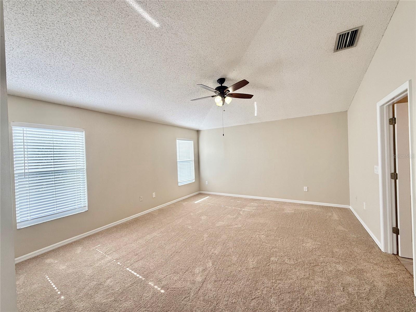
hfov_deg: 102.1
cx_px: 208
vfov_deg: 85.7
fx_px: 168
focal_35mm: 14
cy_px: 156
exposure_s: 1/170
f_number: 2.2
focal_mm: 2.22
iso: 64
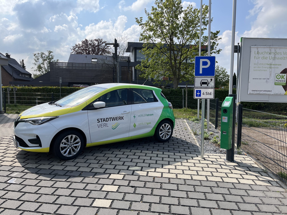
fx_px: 216
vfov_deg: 53.1
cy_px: 108
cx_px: 144
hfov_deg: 67.3
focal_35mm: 26
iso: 50
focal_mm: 5.1
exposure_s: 1/4484
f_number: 1.6
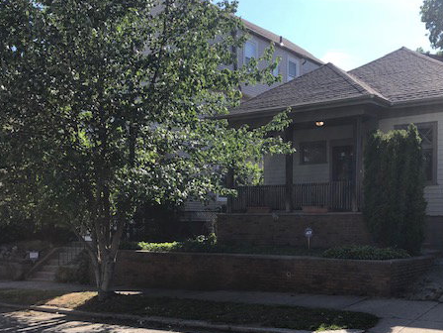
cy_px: 217
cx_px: 311
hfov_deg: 45.7
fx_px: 512
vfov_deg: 35.7
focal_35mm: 40
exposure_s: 1/1116
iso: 20
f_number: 1.8
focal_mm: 4
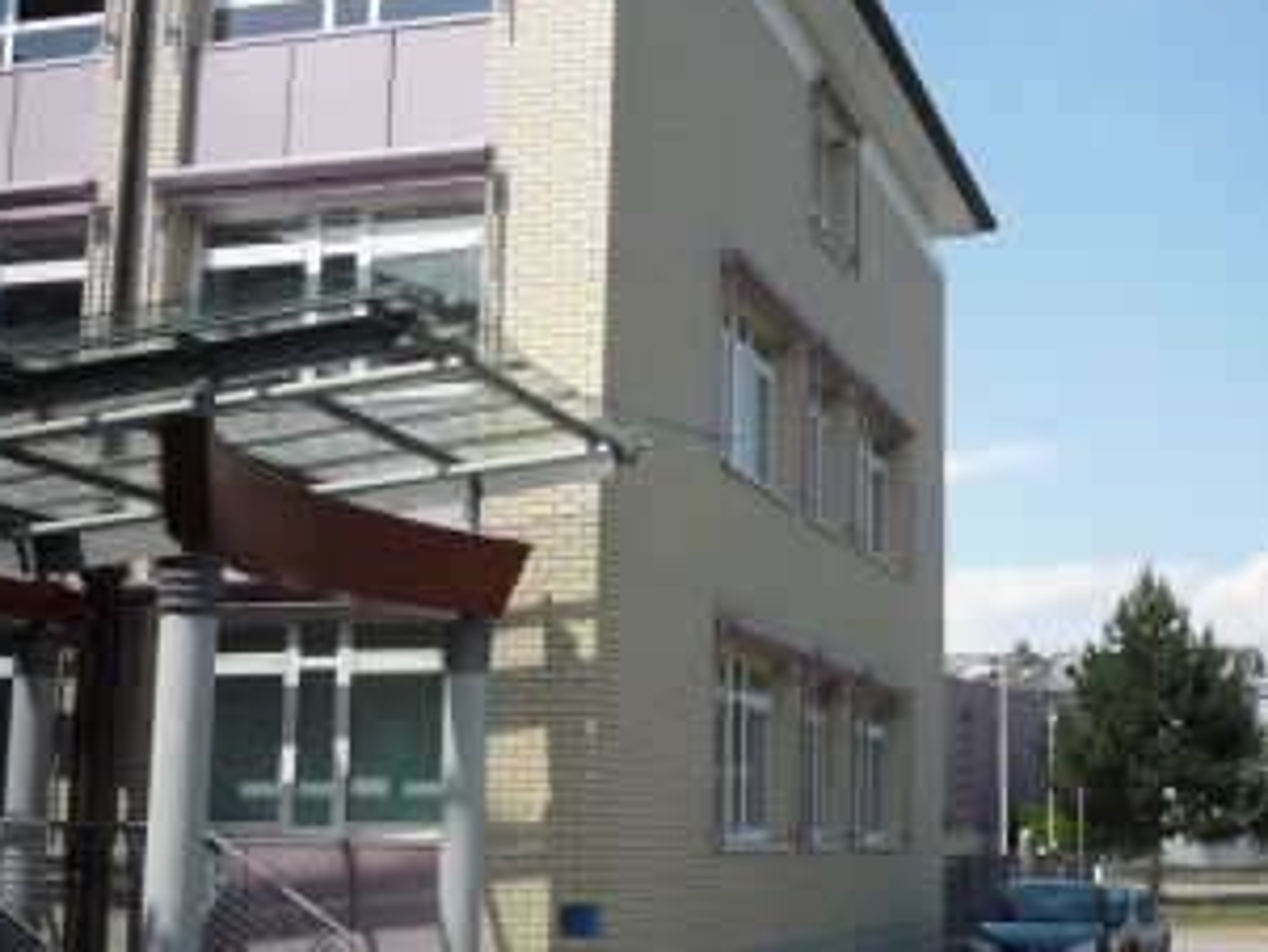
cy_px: 569
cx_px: 889
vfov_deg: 28.5
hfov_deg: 36.9
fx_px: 1869
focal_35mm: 51
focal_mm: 5.2
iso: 100
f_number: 5
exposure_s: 1/400
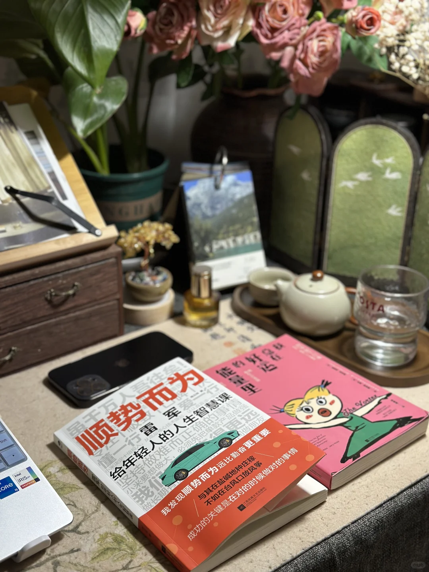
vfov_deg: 39.7
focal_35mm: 48
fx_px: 793
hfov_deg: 30.3
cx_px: 214
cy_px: 286
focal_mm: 6.86
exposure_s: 1/80
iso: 125
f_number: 1.78
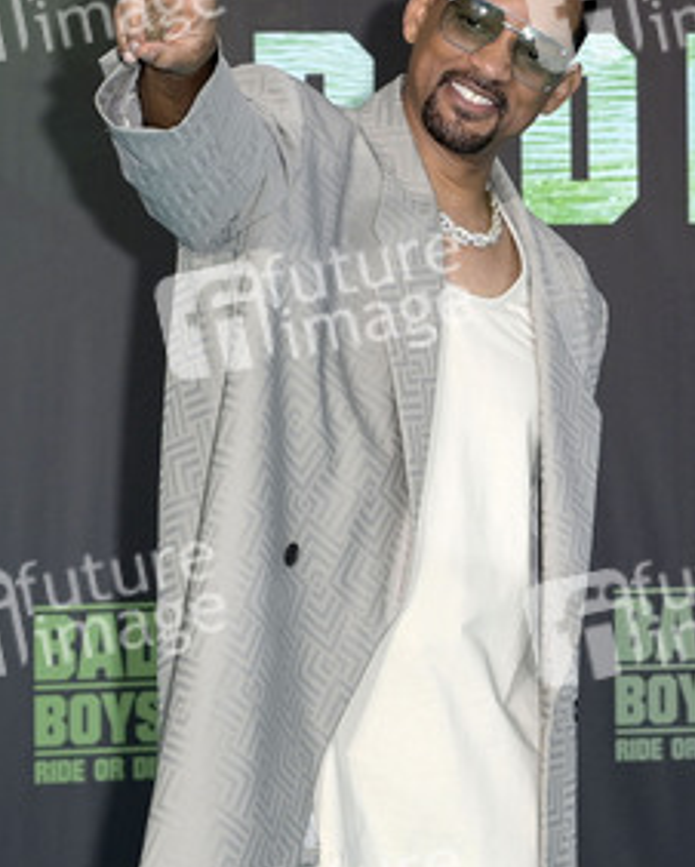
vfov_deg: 17.6
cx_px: 403
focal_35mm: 109
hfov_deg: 14.1
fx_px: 2800
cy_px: 461
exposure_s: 1/250
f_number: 5.6
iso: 320
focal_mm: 82
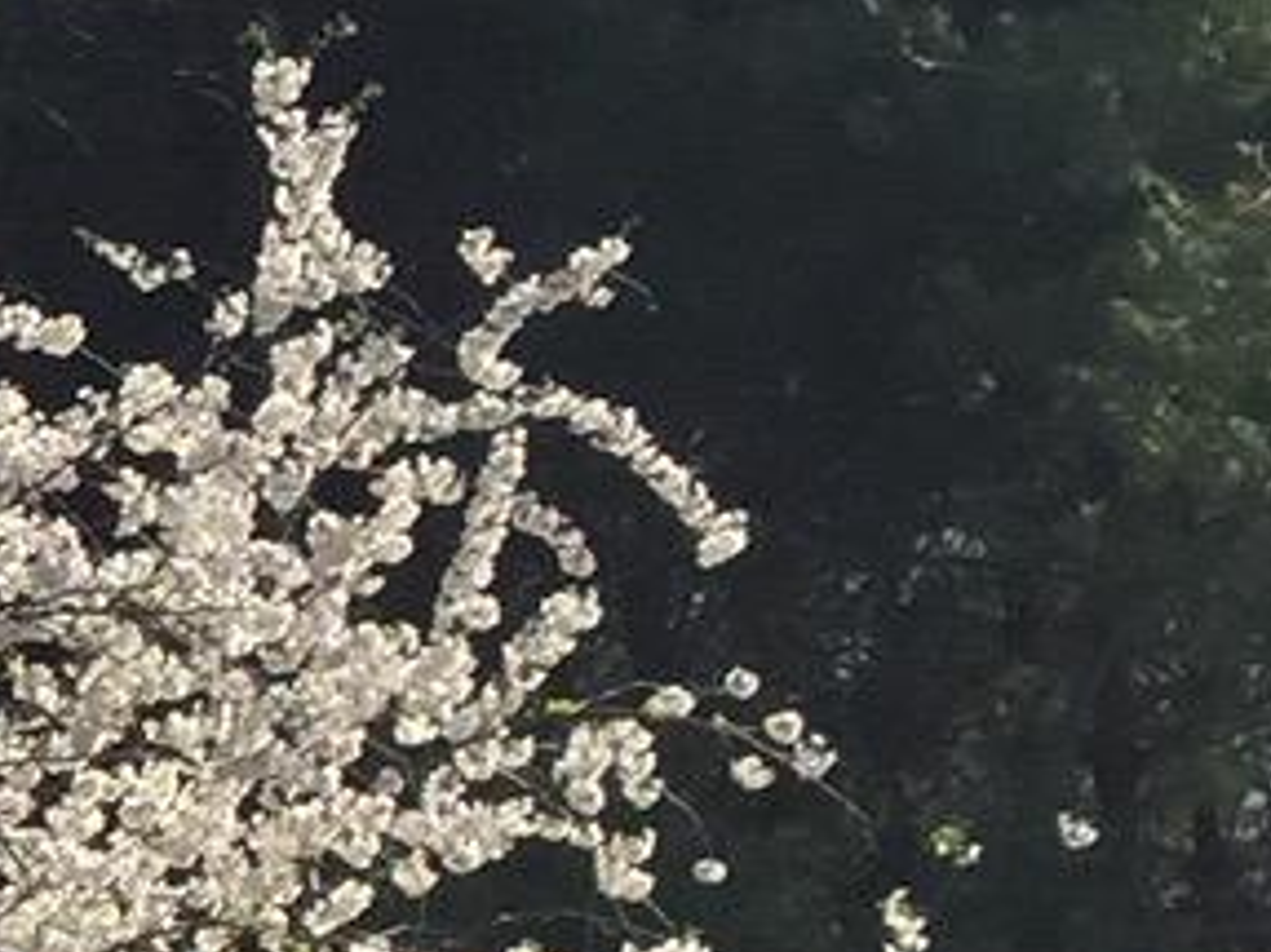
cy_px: 1585
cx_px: -2095
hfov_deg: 8.5
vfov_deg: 7.0
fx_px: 7597
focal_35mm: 207
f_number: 2.2
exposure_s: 1/1464
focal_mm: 4.15
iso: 32
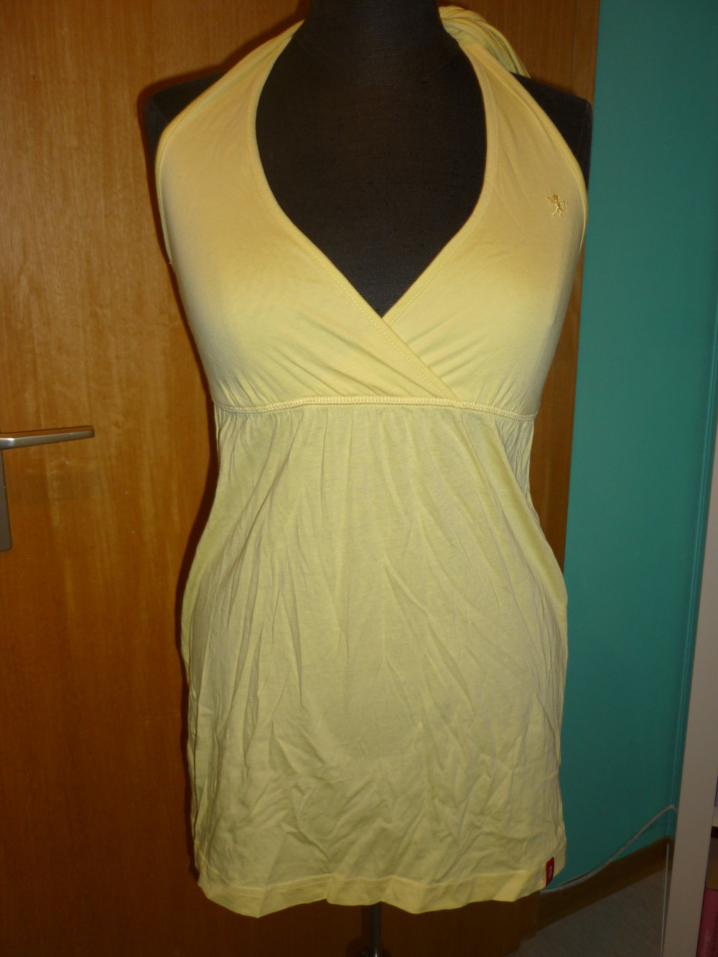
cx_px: 359
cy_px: 478
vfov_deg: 55.3
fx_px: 912
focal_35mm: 33
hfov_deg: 43.0
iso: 80
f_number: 2.8
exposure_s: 1/30
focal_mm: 5.5
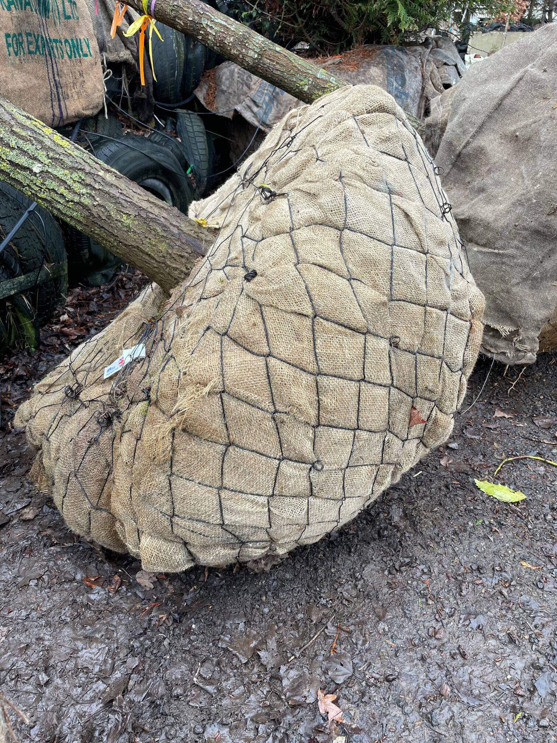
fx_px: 558
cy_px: 372
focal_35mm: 26
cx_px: 278
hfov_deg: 53.1
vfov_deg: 67.3
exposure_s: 1/128
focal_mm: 4.2
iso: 32
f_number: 1.6
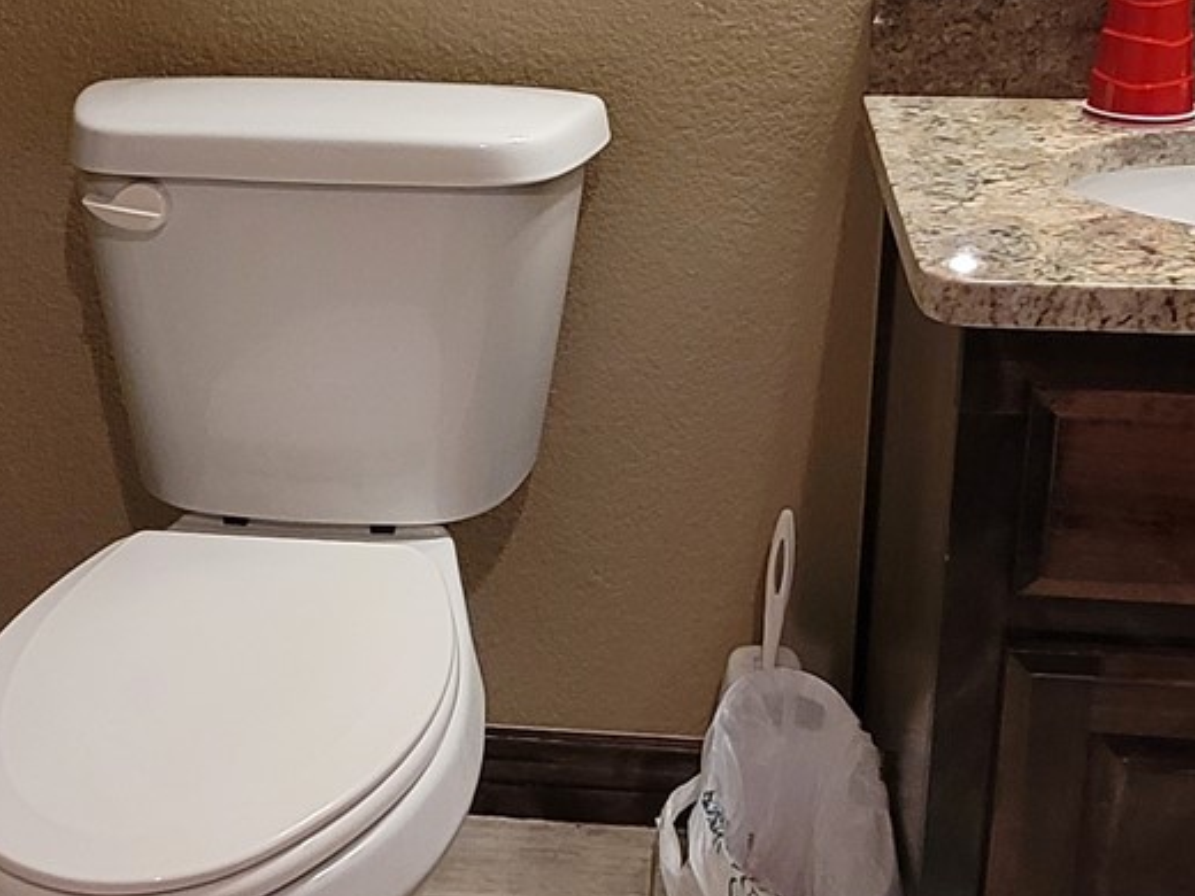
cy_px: 250
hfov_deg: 39.6
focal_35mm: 48
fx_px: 1657
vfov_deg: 29.9
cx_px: 535
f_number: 2.2
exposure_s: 1/60
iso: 400
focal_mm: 2.2
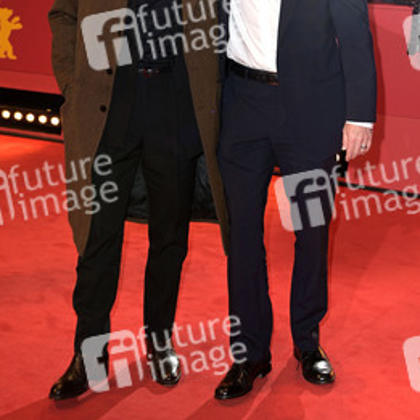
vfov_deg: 23.5
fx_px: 1002
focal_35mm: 73
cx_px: 211
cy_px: 113
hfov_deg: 23.7
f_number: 5
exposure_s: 1/160
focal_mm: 56
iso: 800
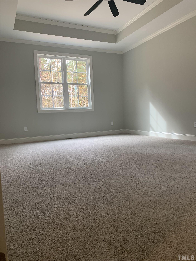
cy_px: 130
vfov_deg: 67.3
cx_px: 98
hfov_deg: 53.1
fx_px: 196
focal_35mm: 26
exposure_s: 1/60
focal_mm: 4.25
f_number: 1.8
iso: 80
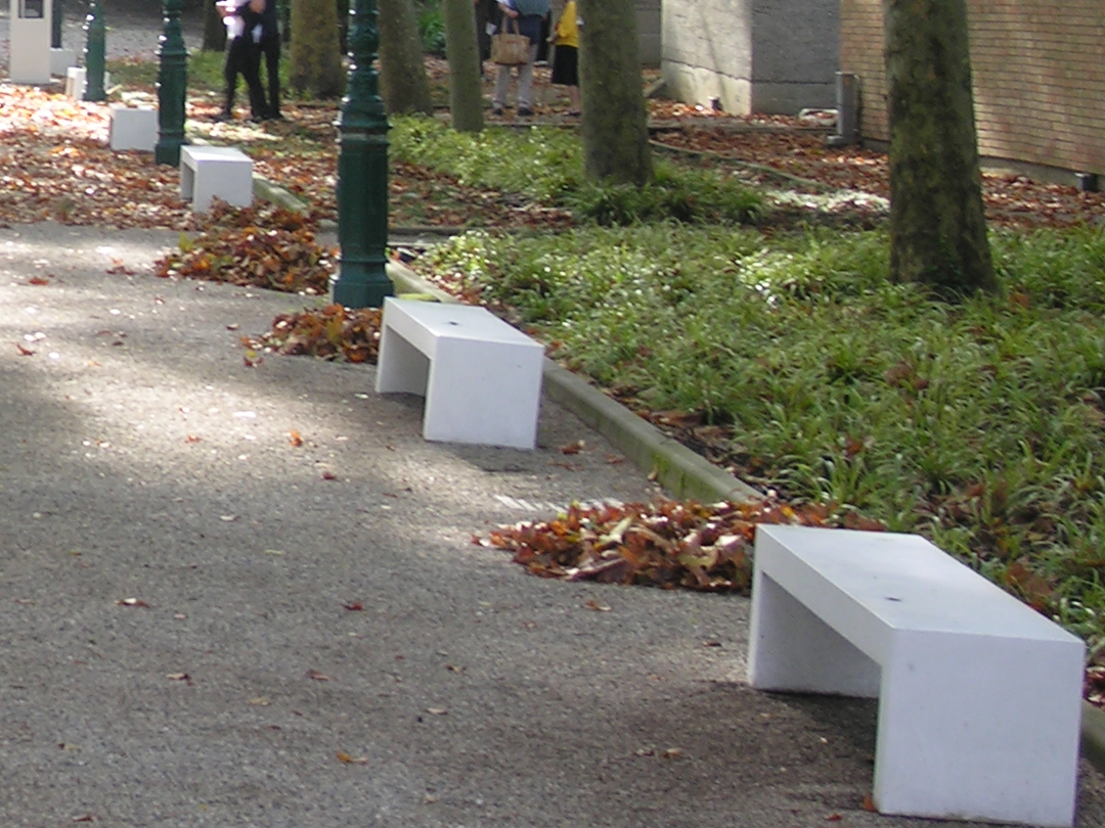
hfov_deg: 13.0
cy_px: -111
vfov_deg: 10.1
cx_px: -467
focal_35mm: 145
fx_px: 4629
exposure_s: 1/47.4
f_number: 3.5
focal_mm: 12.3
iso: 50
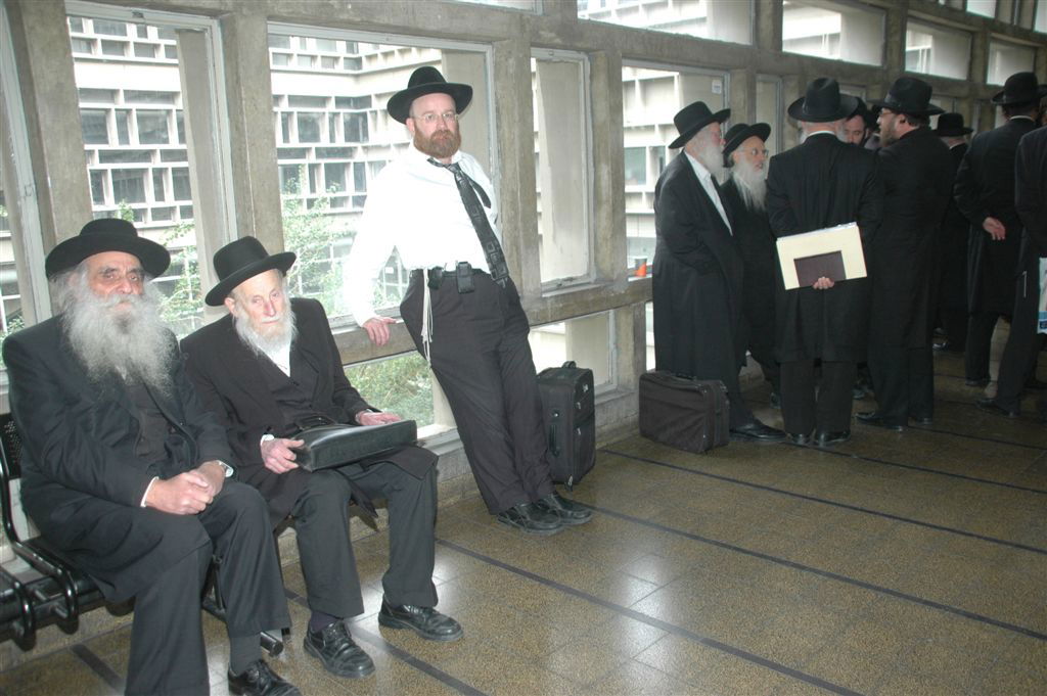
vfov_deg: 39.9
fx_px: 959
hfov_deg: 57.3
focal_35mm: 33
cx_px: 524
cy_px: 348
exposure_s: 1/60
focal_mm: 22
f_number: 5
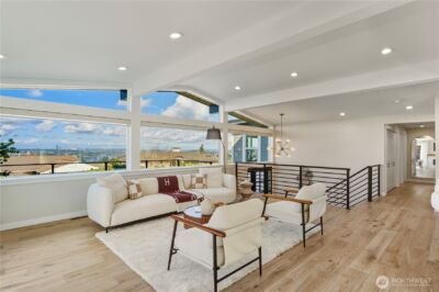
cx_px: 220
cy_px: 146
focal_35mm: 18
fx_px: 219
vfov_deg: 67.3
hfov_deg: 90.0
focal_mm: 18
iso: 400
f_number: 9
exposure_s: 1/250
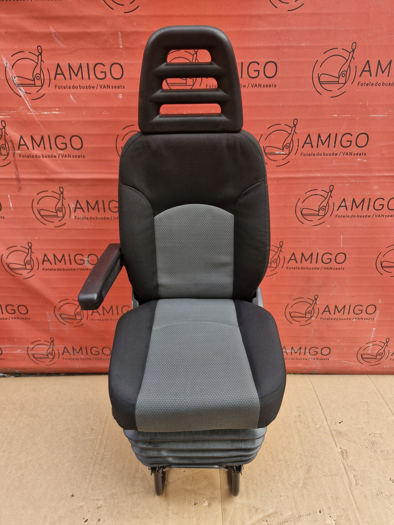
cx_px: 197
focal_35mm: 23
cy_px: 262
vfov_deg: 73.9
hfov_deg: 58.9
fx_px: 349
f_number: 1.8
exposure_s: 1/190
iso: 50
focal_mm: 5.54
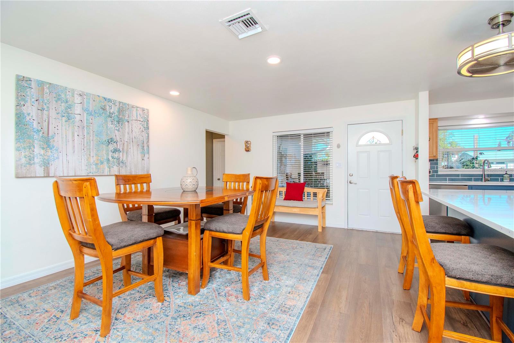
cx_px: 257
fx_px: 214
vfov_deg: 77.3
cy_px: 172
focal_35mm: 15
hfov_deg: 100.4
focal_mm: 10
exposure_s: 1/50
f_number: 8
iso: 500
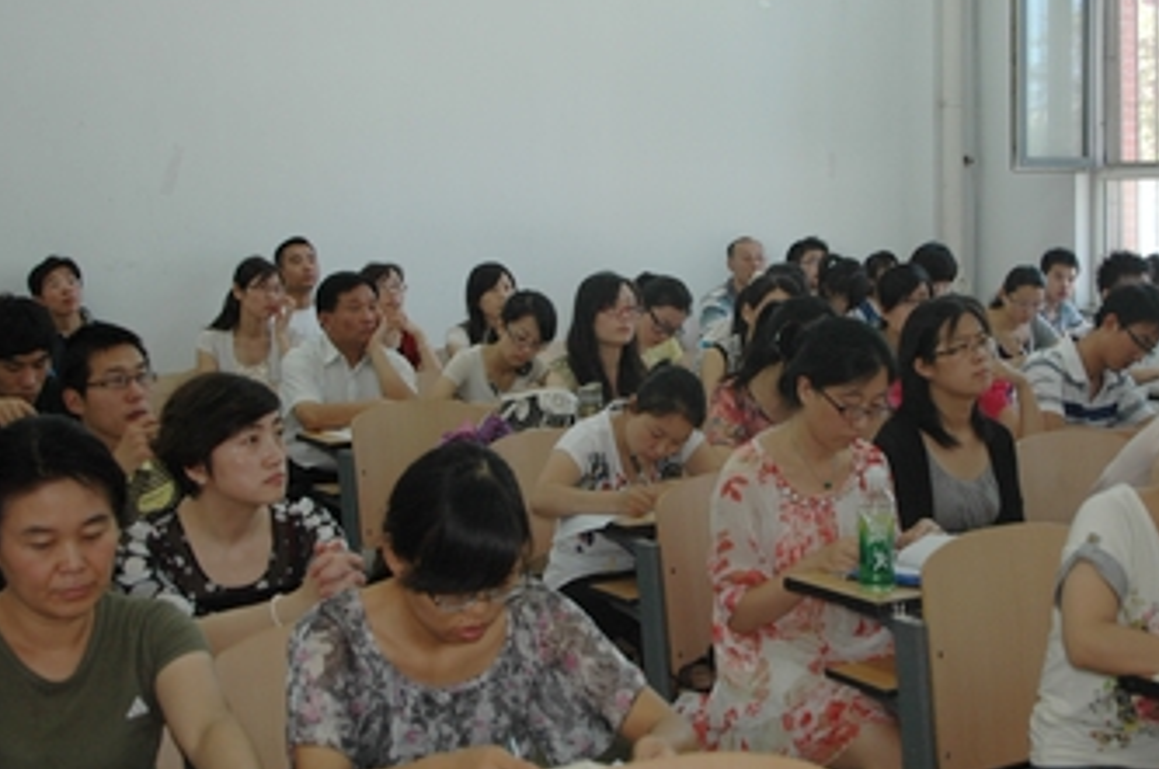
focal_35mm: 53
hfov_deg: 37.5
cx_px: 644
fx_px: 1704
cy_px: 360
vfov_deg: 25.4
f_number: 3.5
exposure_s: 1/125
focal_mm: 28
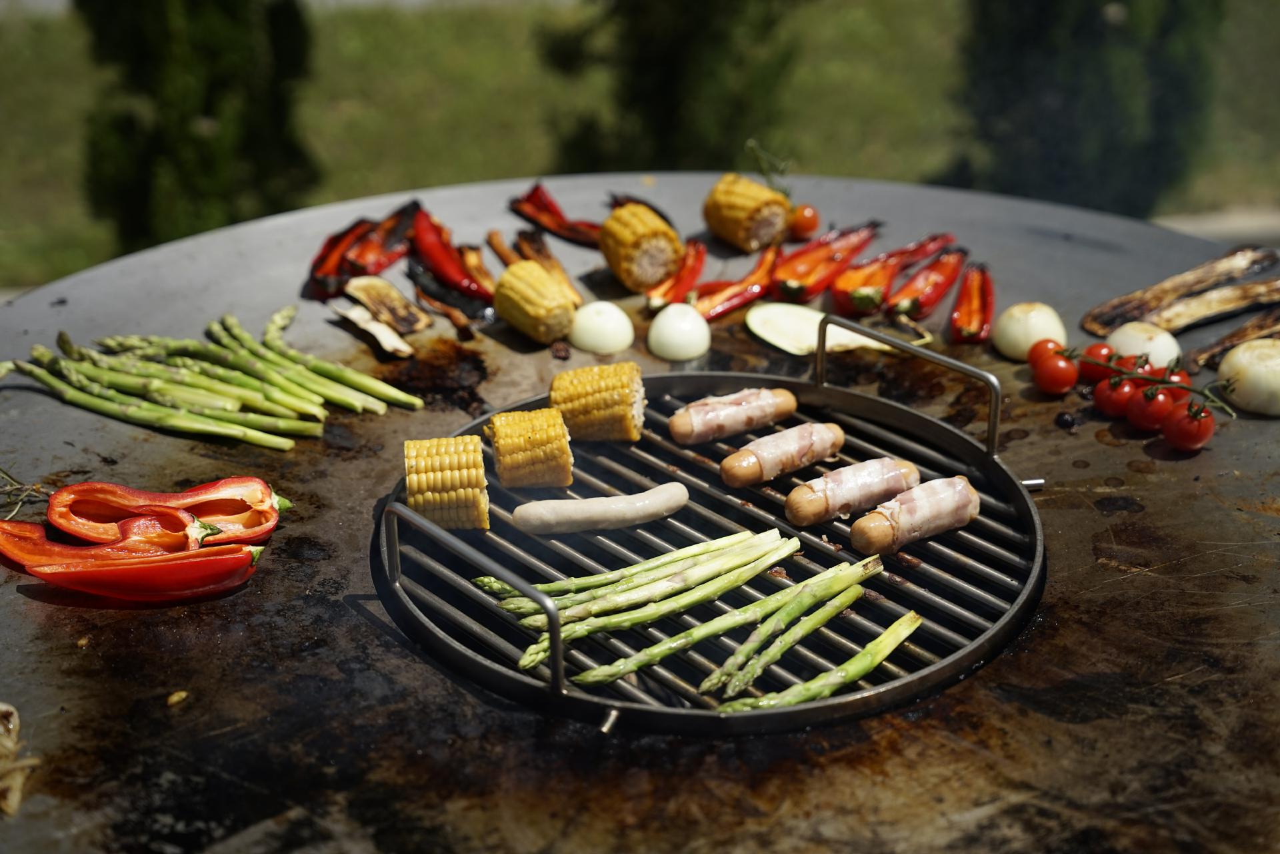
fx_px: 1806
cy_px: 427
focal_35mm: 51
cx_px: 640
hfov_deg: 39.0
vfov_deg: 26.6
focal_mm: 50.8
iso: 100
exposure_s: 1/2500
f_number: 3.2
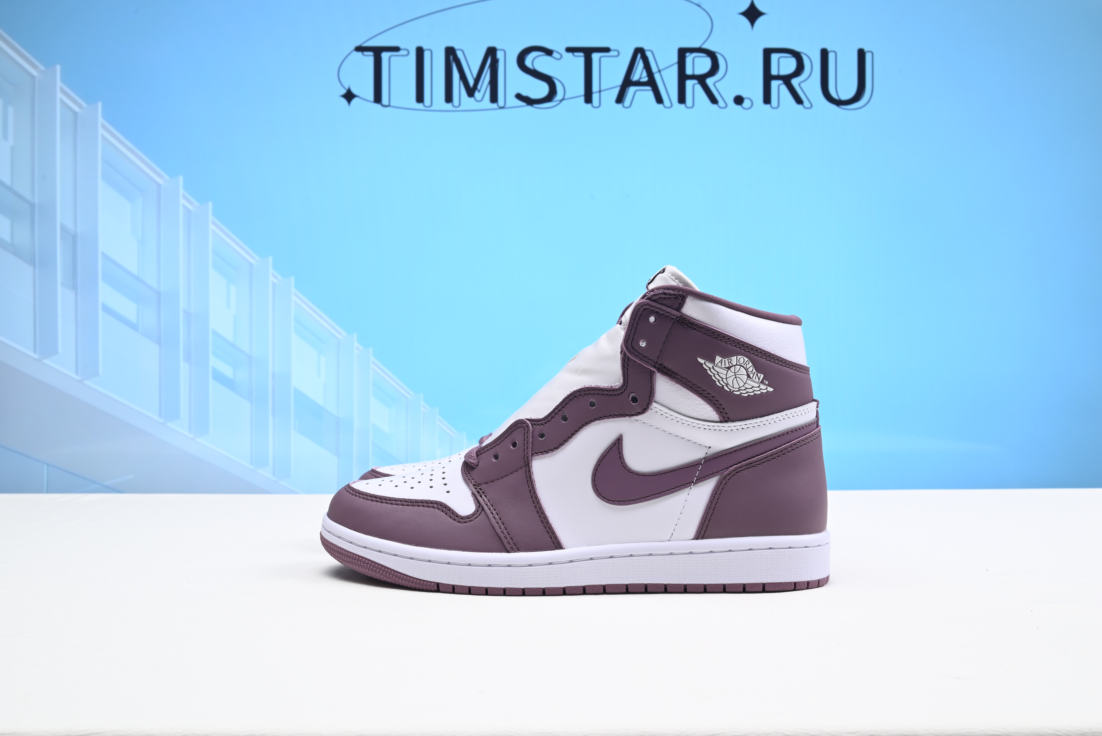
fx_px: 1102
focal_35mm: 36
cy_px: 368
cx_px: 551
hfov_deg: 53.1
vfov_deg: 36.9
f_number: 16
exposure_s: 1/2
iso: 100
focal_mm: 36
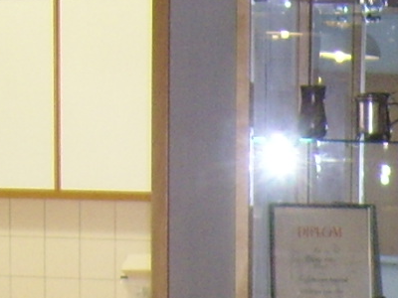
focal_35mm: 199
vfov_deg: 7.2
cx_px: 733
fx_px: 2288
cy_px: 619
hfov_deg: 9.4
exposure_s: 1/30
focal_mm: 5.95
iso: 154
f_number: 2.8
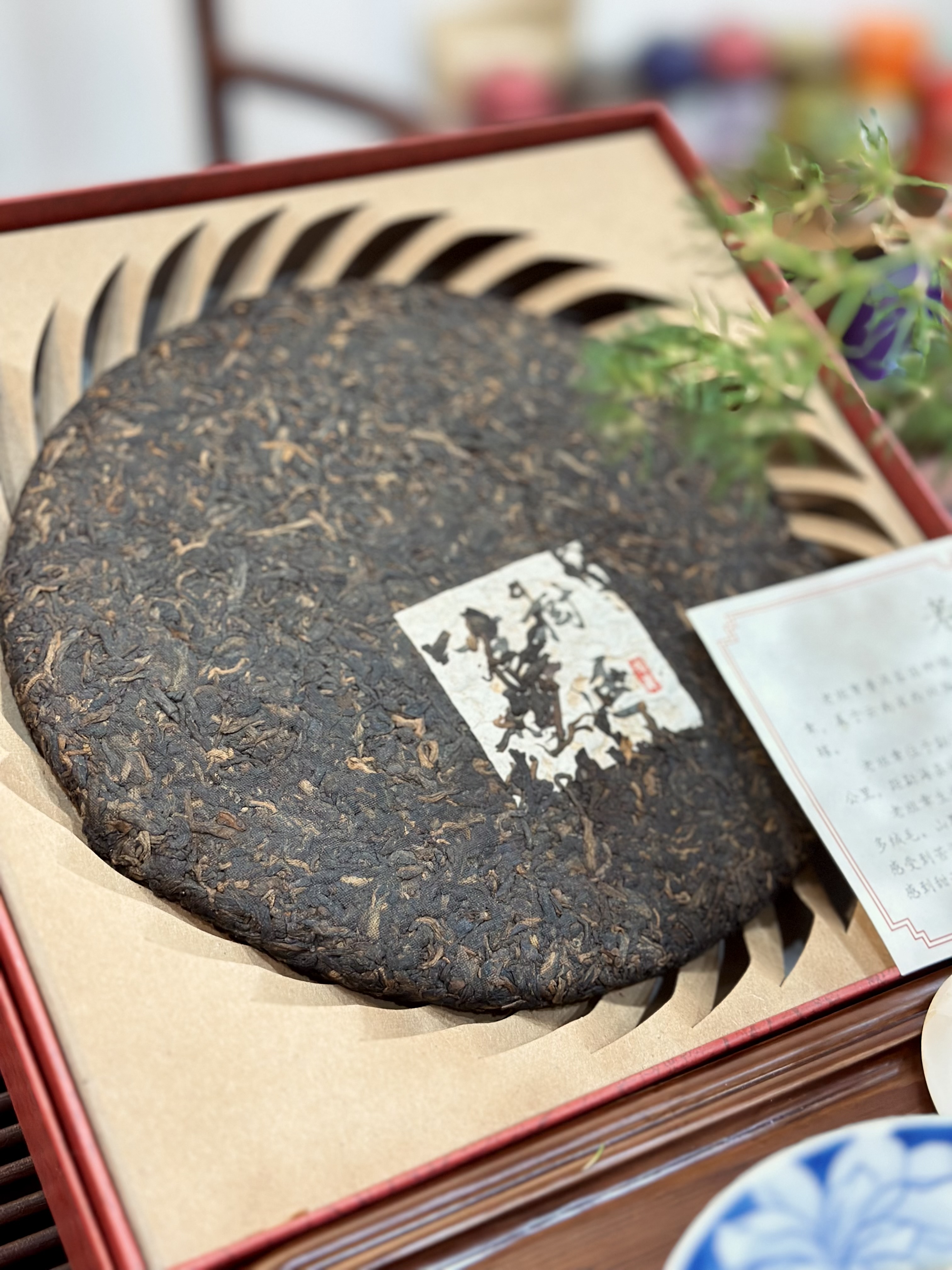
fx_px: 1760
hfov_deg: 30.3
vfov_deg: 39.7
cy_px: 635
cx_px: 476
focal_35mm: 48
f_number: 1.78
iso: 400
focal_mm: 6.86
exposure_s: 1/33
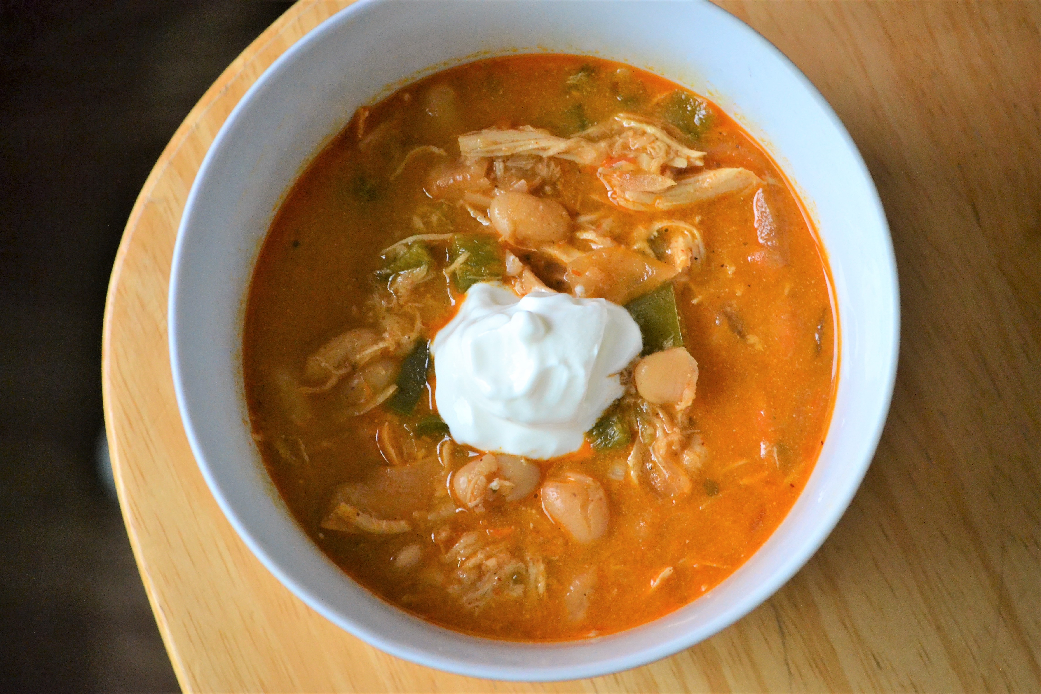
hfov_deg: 12.5
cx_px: 520
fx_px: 4771
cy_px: 347
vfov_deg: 8.3
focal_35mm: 165
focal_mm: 110
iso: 2500
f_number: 4.5
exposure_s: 1/125
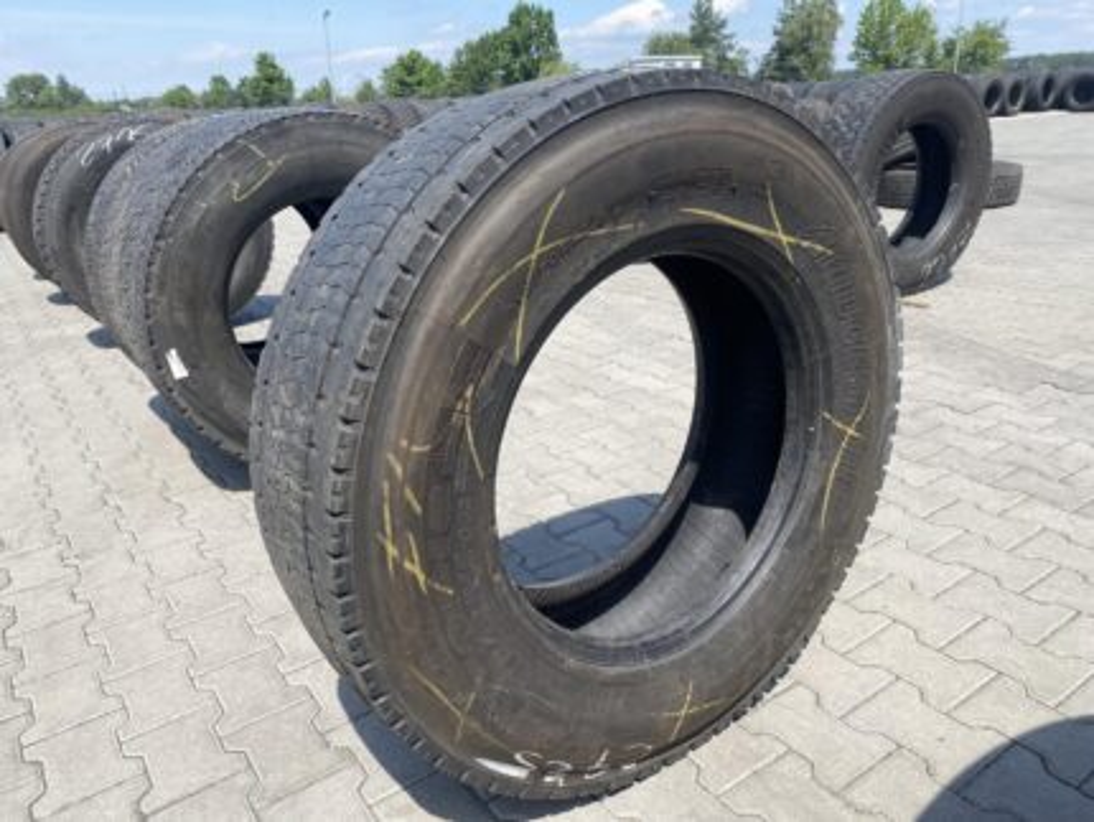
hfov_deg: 67.3
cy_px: 411
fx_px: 822
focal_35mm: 26
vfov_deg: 53.1
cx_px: 547
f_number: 1.8
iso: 32
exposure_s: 1/1565
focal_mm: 4.25
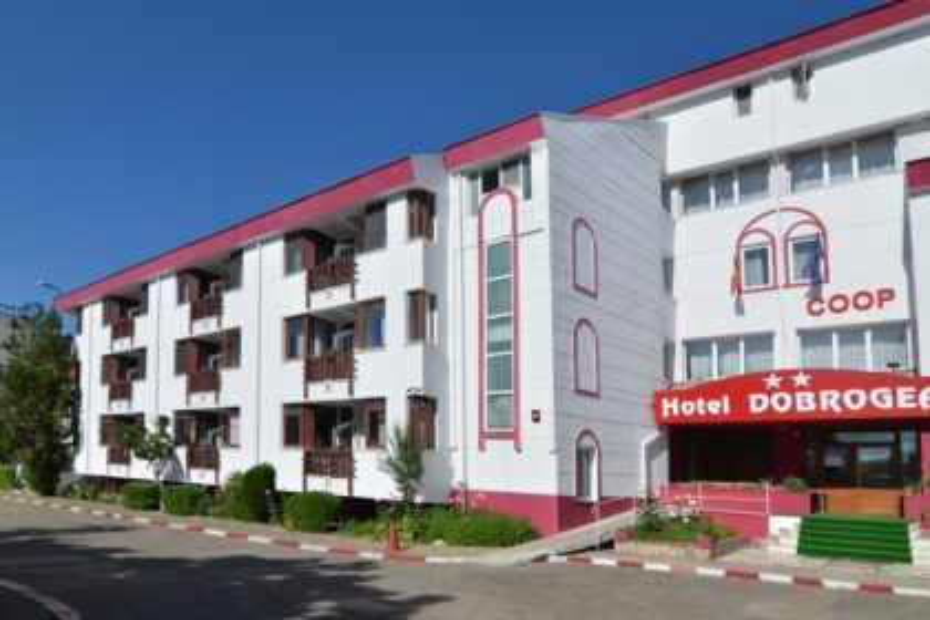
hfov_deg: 95.0
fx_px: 426
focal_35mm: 16
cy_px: 310
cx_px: 465
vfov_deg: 72.1
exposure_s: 1/800
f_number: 6.3
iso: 100
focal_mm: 11
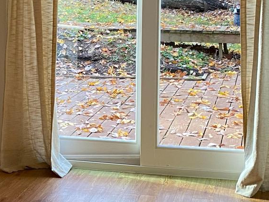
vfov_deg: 15.7
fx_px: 731
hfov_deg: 19.1
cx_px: -94
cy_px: 81
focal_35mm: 94
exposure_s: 1/60
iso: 80
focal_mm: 4.25
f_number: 1.8
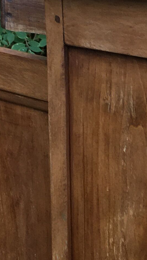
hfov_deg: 8.8
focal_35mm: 133
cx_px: 252
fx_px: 921
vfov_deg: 16.0
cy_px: 213
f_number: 2.2
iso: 40
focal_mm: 4.15
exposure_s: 1/100
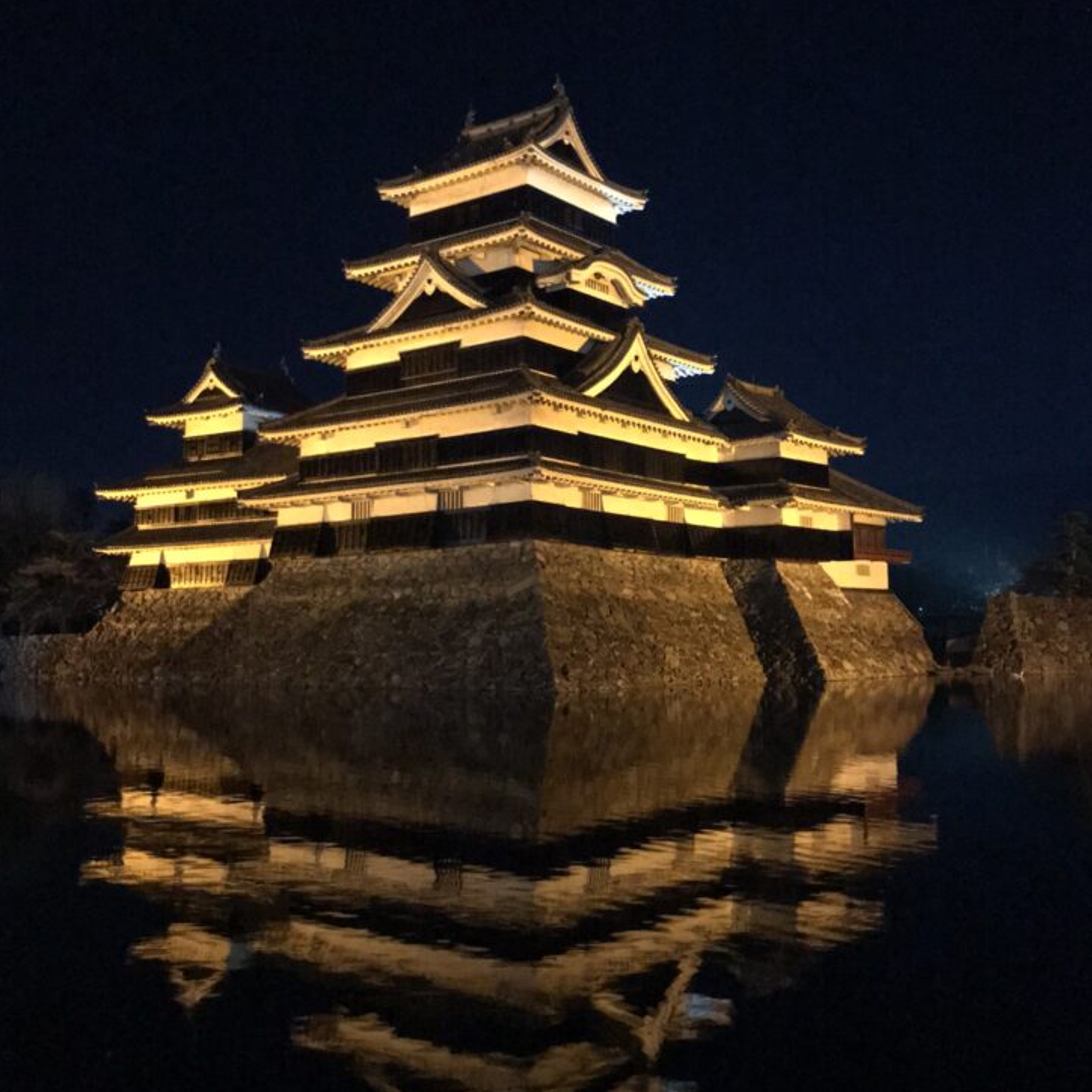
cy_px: 472
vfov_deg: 47.1
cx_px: 520
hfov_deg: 47.2
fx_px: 1249
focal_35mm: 35
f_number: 1.8
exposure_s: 1/4
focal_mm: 3.99
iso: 800
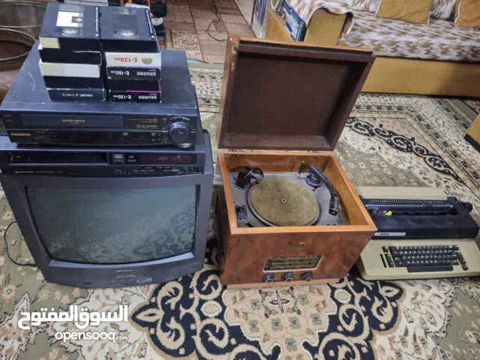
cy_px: 180
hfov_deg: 73.9
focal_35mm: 23
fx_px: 319
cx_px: 240
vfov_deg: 58.9
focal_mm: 5.54
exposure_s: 1/20
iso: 640
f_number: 1.8
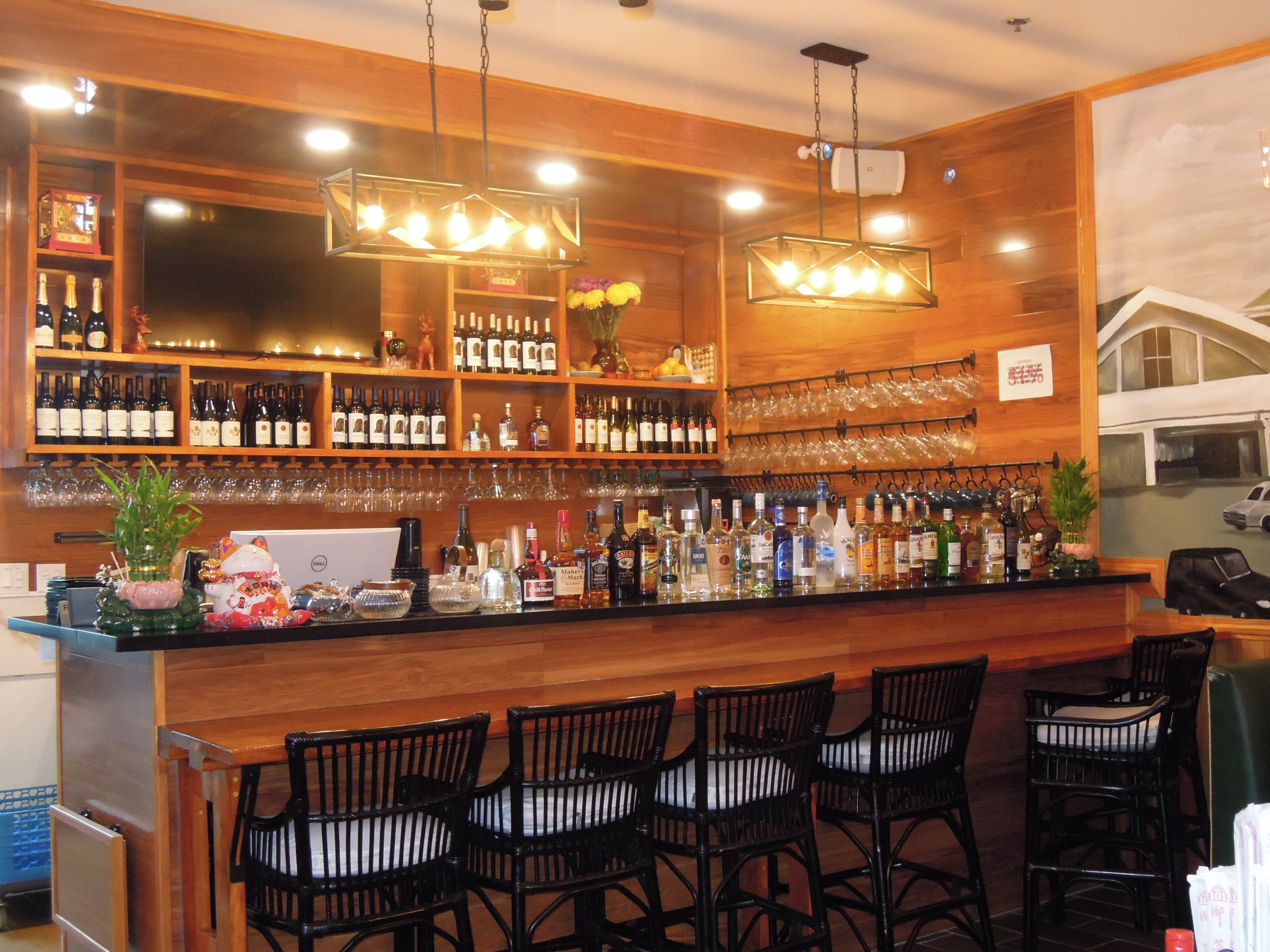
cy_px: 476
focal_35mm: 40
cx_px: 635
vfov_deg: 36.0
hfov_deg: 46.8
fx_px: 1468
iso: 720
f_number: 3.3
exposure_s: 1/40
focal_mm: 7.2
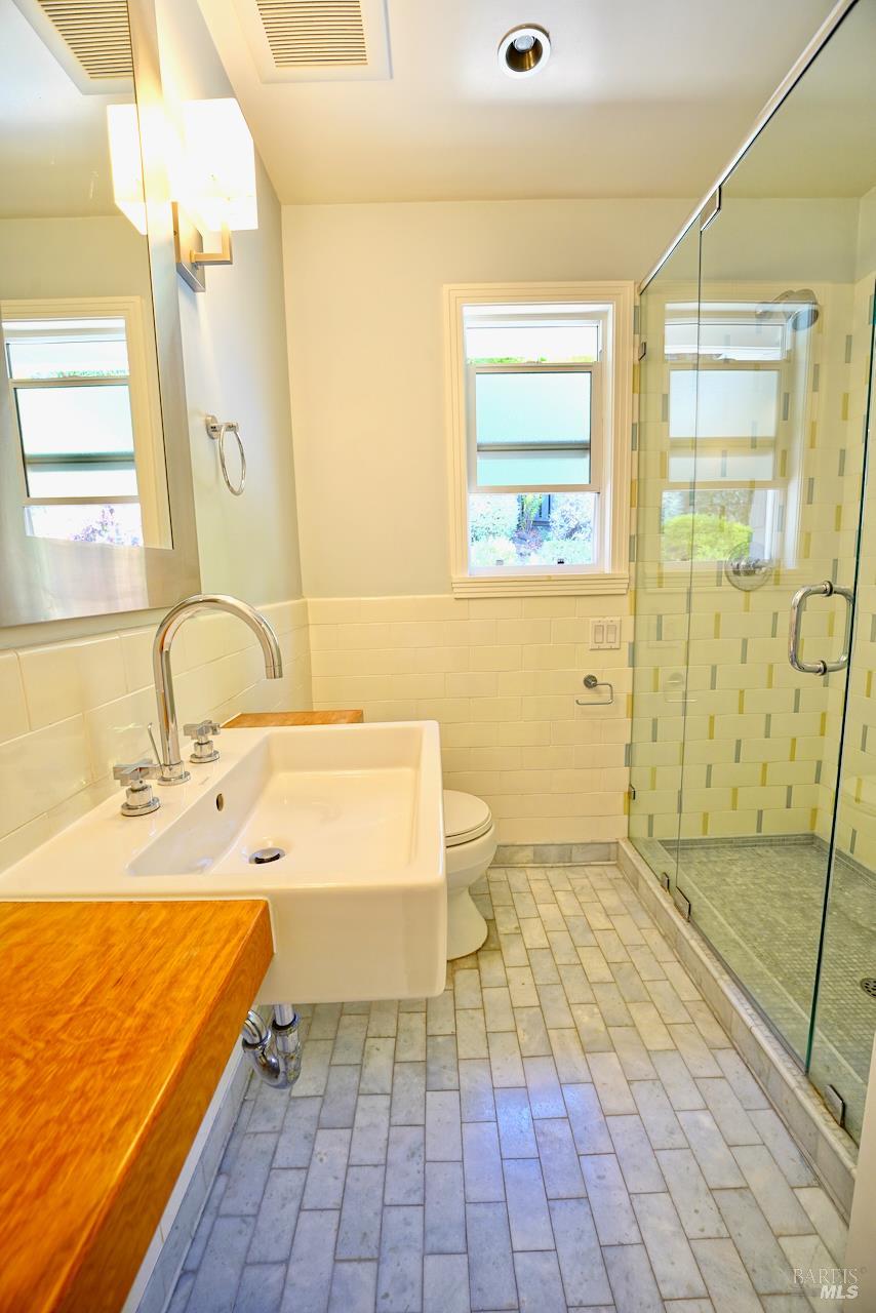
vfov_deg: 104.2
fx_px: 511
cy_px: 656
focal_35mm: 14
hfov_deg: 81.2
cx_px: 438
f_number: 9
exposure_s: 1/15
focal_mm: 14
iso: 1000
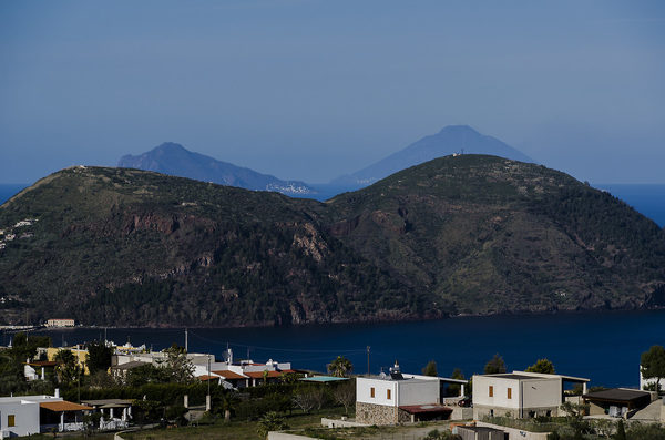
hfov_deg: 14.4
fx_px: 2626
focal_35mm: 142
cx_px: 332
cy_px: 220
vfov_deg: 9.6
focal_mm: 95
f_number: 8
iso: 100
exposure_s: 1/250
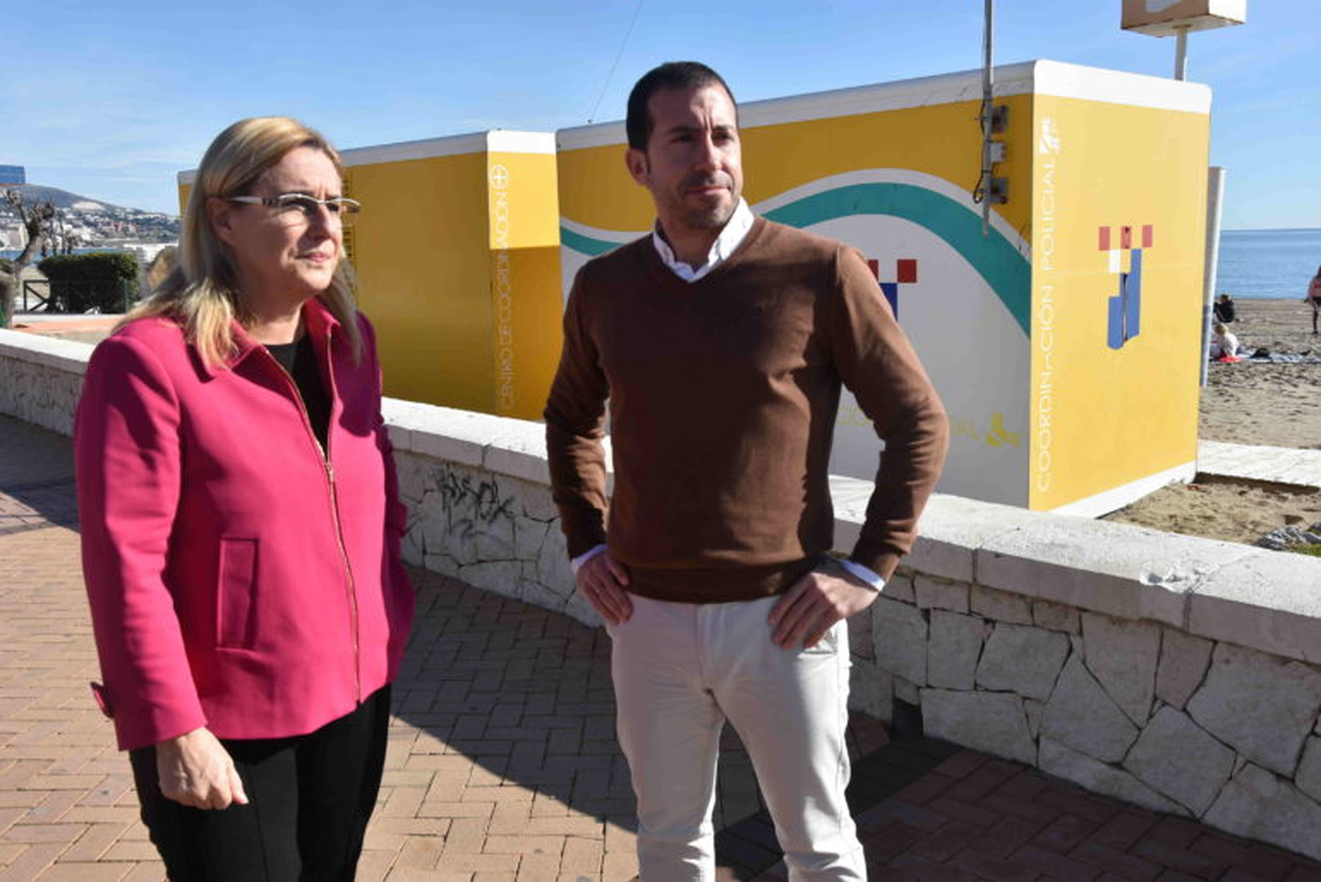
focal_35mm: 33
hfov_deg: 57.2
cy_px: 441
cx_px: 660
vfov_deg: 40.0
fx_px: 1211
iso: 180
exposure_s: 1/500
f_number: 8
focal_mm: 22
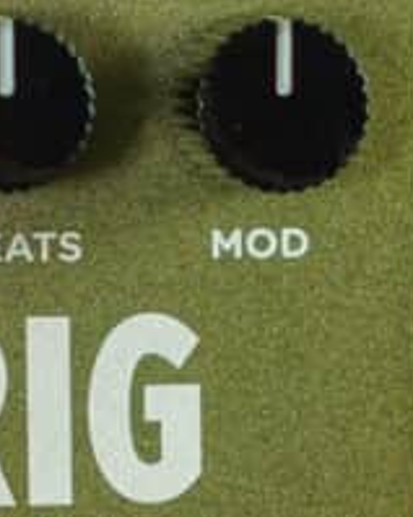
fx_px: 7752
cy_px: 217
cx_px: 13
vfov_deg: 3.8
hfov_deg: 3.0
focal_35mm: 507
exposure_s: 1/125
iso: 3200
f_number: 5.6
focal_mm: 105
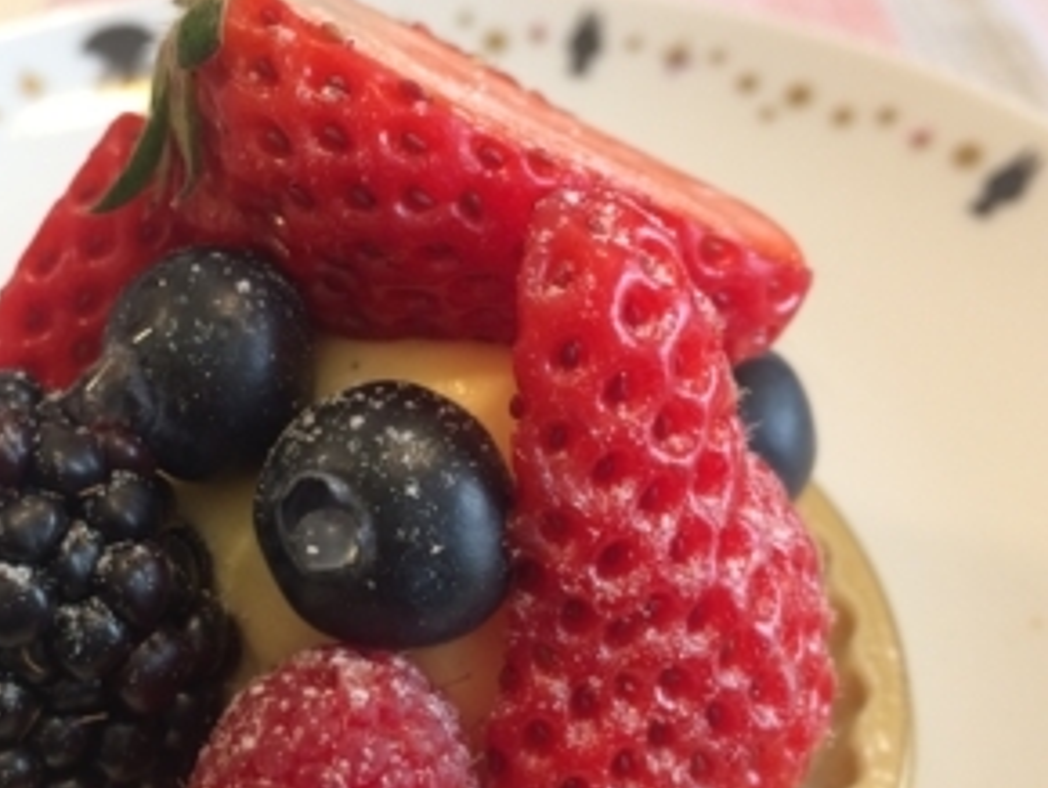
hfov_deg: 41.4
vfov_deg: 32.1
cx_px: 329
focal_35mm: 45
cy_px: 484
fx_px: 1364
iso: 160
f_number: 2.2
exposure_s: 1/33
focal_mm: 4.15
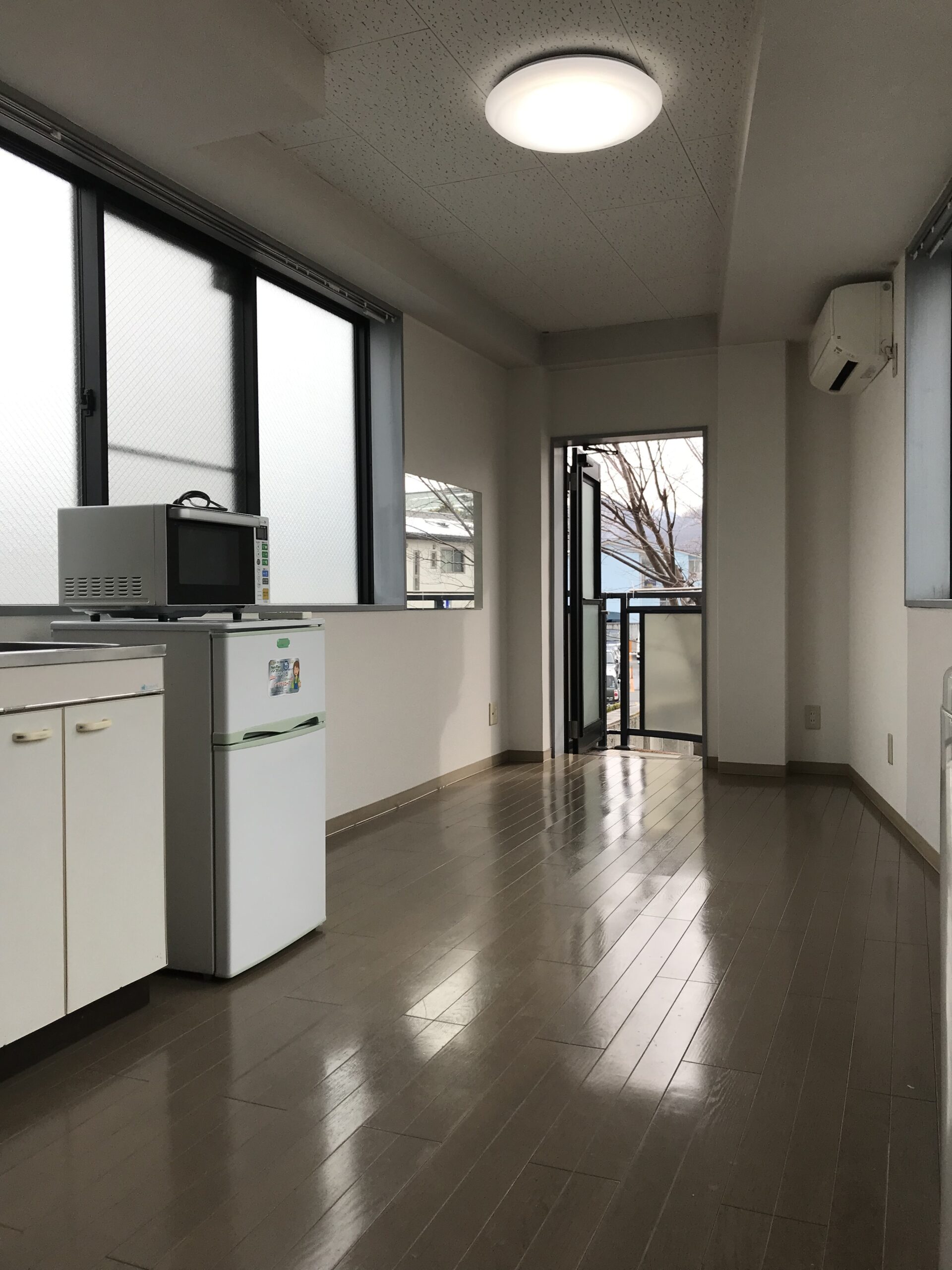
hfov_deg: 49.7
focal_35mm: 28
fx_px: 1027
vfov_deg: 63.4
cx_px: 476
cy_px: 635
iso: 20
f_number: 1.8
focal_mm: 3.99
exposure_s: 1/660
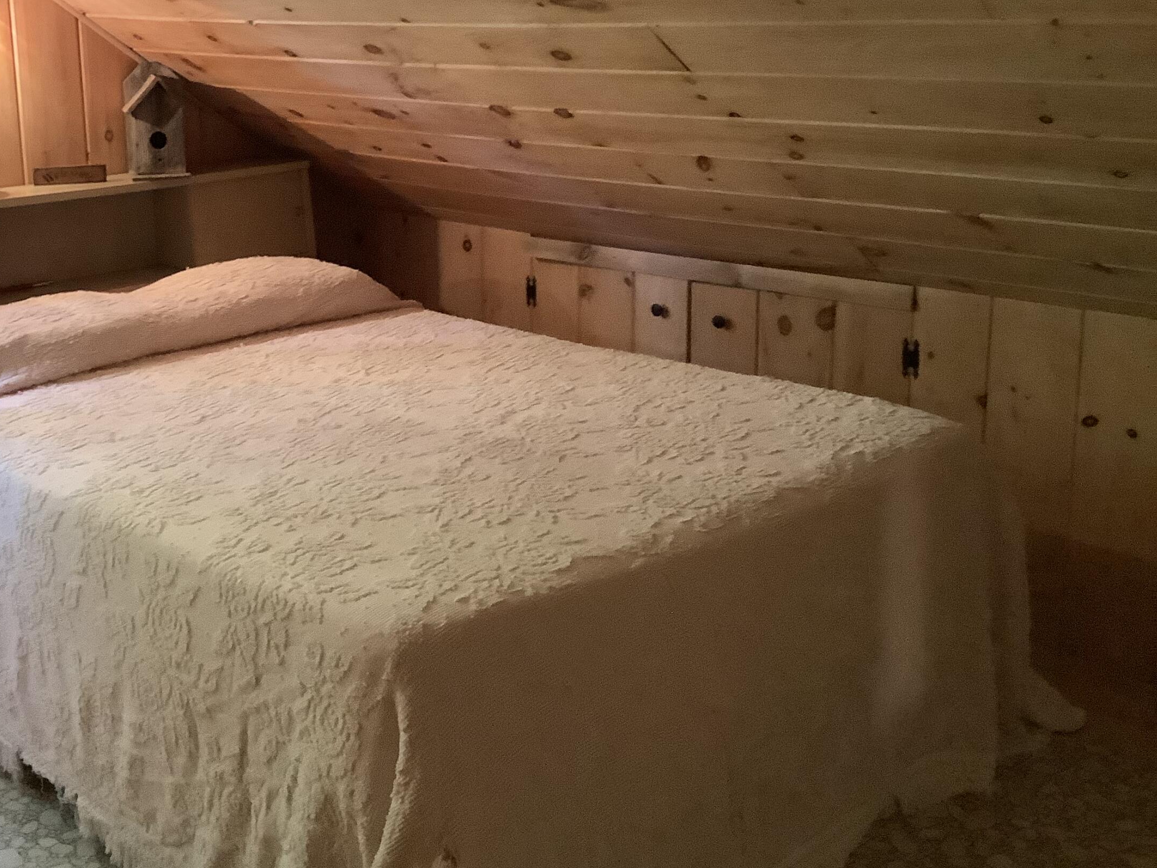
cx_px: 376
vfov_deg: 33.4
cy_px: 307
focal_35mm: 43
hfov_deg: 43.2
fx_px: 1437
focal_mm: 3.3
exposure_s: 1/24
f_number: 2.4
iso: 640
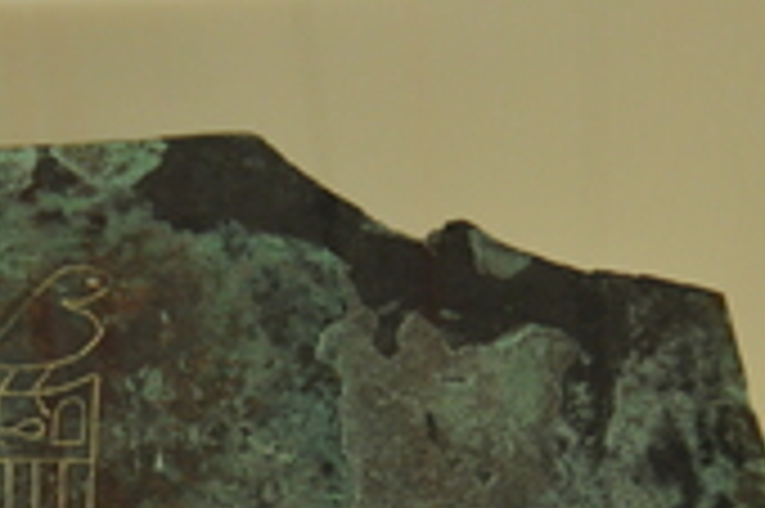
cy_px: 607
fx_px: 4607
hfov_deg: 9.4
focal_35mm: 217
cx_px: 54
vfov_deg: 6.3
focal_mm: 56
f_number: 4.8
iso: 1000
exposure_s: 1/50
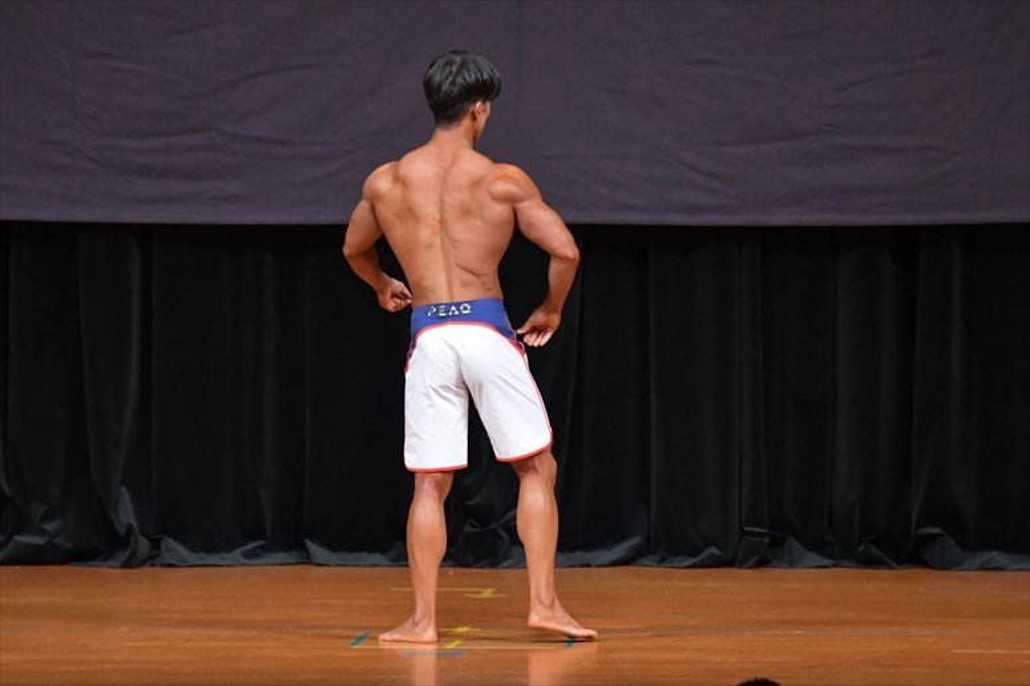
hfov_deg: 7.2
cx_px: 515
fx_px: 8150
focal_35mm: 285
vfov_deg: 4.8
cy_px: 343
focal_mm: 190
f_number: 5.6
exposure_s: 1/400
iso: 5000
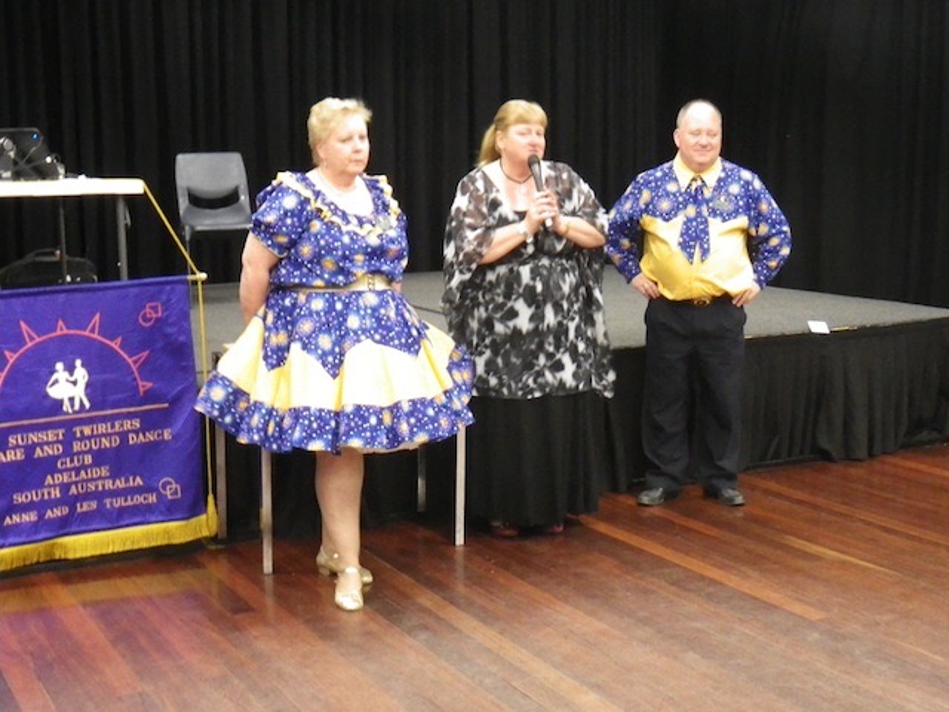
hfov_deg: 37.5
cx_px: 474
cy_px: 356
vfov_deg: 28.6
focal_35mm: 51
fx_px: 1398
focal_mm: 9.1
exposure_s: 1/8
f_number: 4.4
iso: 800
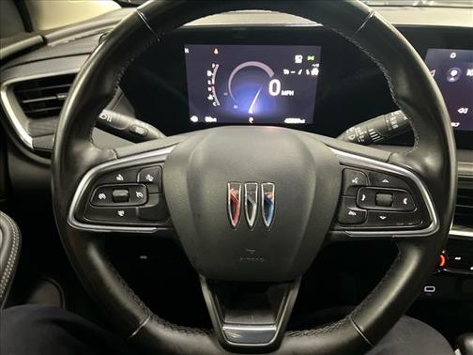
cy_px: 178
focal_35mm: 26
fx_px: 355
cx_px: 236
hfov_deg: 67.3
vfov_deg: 53.1
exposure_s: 1/17
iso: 1000
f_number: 1.5
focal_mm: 5.7
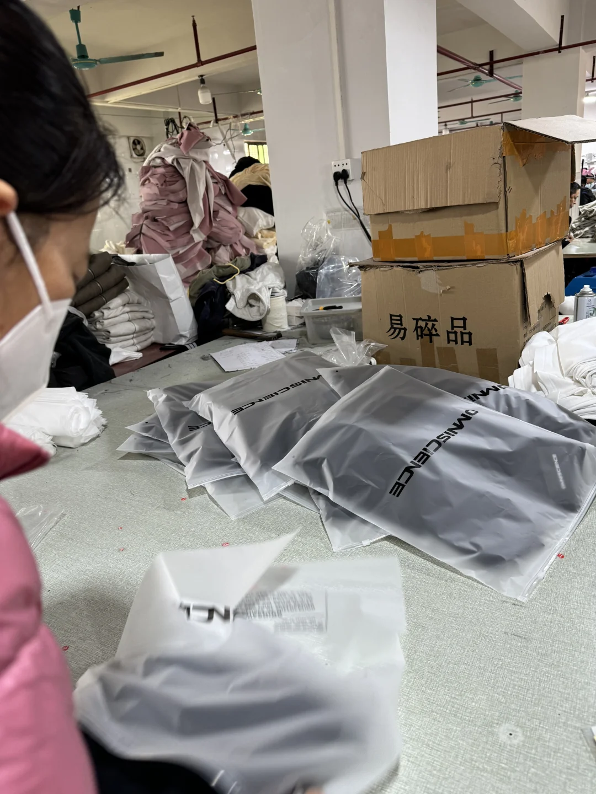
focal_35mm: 24
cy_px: 397
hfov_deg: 56.8
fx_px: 551
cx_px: 298
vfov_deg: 71.6
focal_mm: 6.86
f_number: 1.78
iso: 100
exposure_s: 1/100
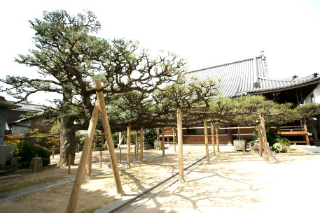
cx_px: 160
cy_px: 106
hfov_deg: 90.0
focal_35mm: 18
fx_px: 160
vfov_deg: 67.4
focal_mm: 18
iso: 200
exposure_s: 1/125
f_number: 9
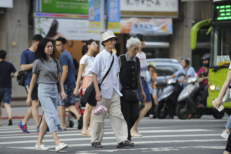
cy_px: 77
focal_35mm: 200
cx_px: 116
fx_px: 1282
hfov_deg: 10.3
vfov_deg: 6.9
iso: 500
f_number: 2.8
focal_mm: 200
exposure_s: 1/500
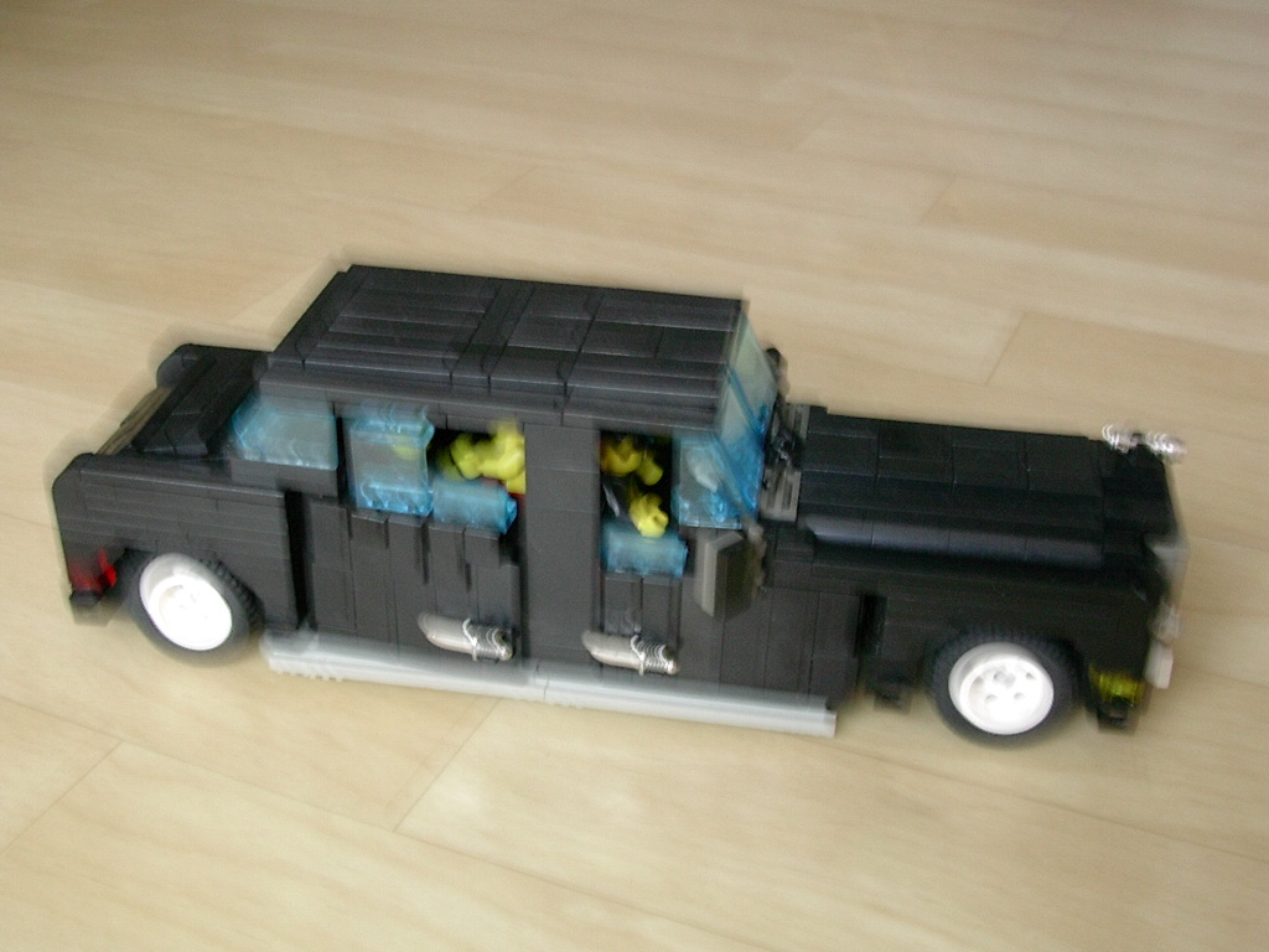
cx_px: 634
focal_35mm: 45
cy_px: 476
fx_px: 1650
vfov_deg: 32.2
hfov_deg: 42.1
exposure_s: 1/4.8
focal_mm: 6.7
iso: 70
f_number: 2.9
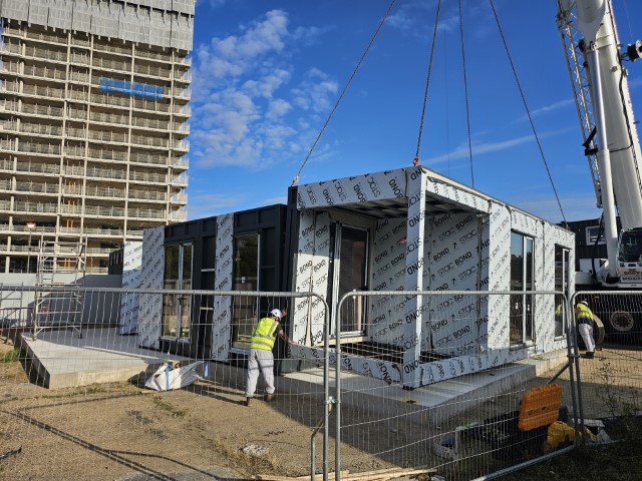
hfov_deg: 73.9
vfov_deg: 58.9
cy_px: 240
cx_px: 321
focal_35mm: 23
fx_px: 427
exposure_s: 1/902
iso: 10
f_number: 1.7
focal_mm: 6.3
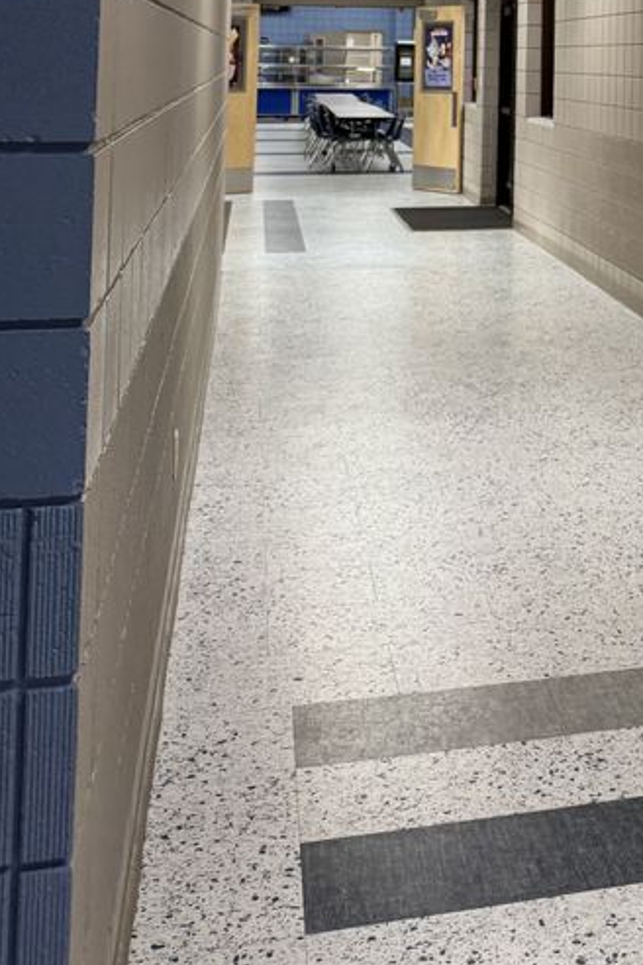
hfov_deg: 24.7
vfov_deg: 34.3
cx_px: 649
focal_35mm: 52
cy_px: -27
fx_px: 1393
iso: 160
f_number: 1.78
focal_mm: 6.76
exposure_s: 1/120
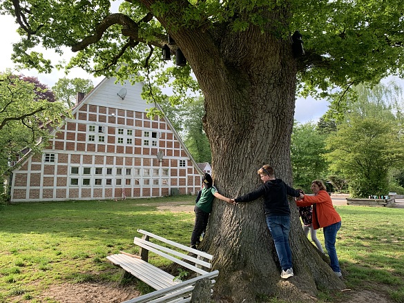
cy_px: 152
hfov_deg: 67.3
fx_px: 304
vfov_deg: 53.1
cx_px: 202
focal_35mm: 26
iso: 25
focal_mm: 4.25
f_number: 1.8
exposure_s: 1/474
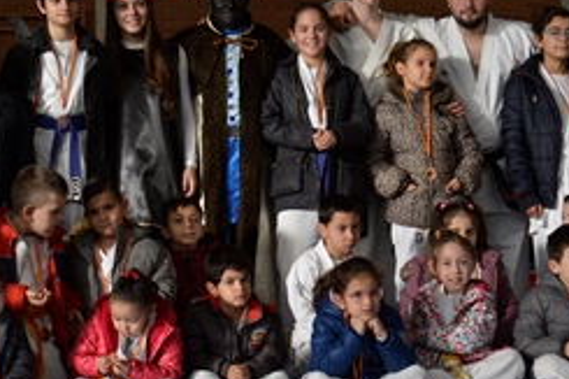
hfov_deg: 19.9
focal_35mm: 102
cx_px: 177
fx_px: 1611
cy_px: 126
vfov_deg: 13.4
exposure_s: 1/125
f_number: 5.6
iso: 140
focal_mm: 26
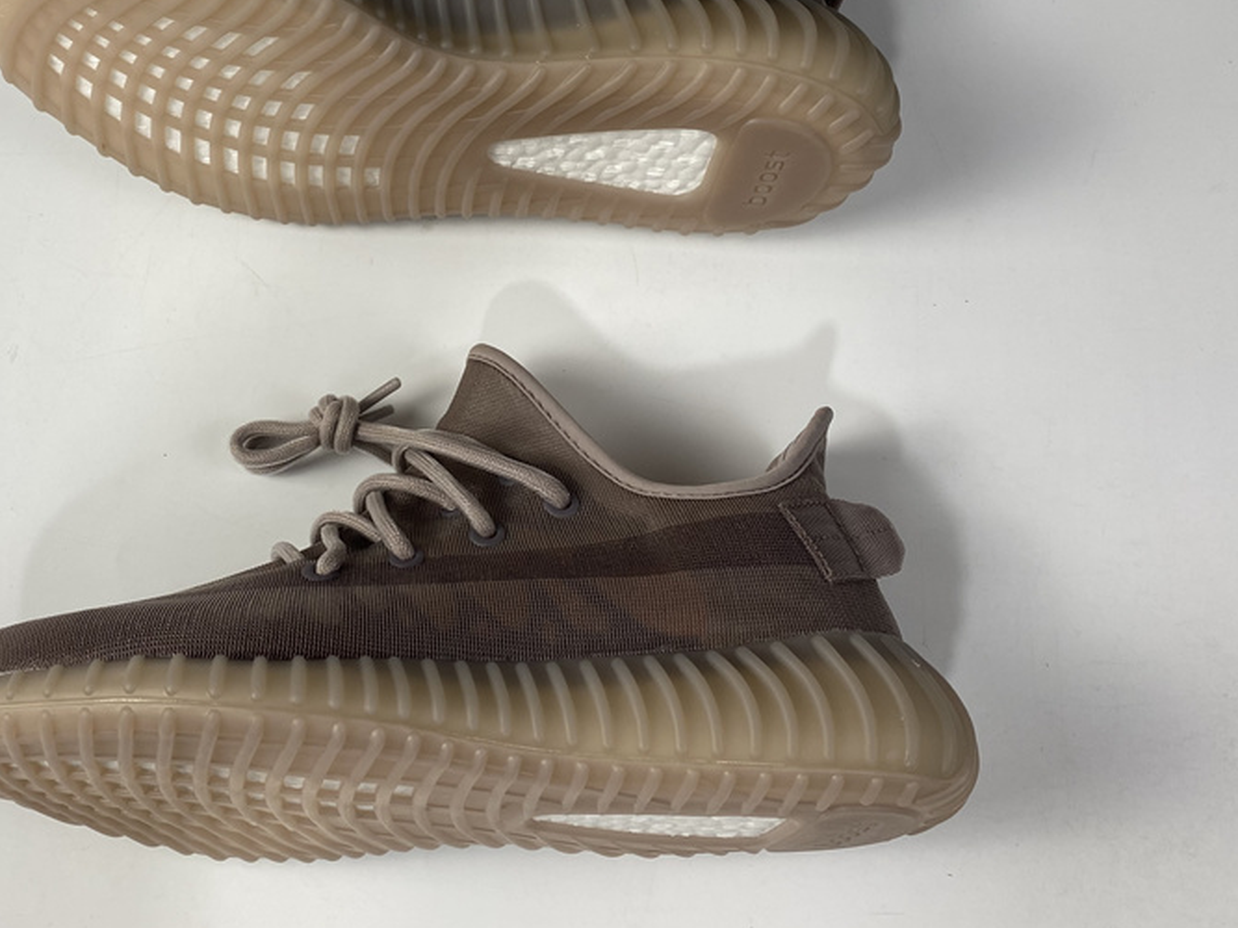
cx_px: 421
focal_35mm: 39
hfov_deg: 47.2
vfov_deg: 36.2
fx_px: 1395
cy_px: 267
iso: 40
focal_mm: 4.25
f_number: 1.8
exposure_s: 1/100
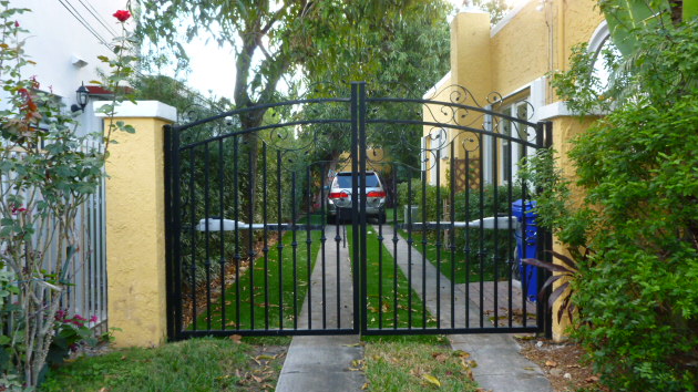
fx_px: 574
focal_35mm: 31
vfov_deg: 37.7
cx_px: 347
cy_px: 186
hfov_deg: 62.6
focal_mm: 5
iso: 125
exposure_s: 1/60
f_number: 3.3
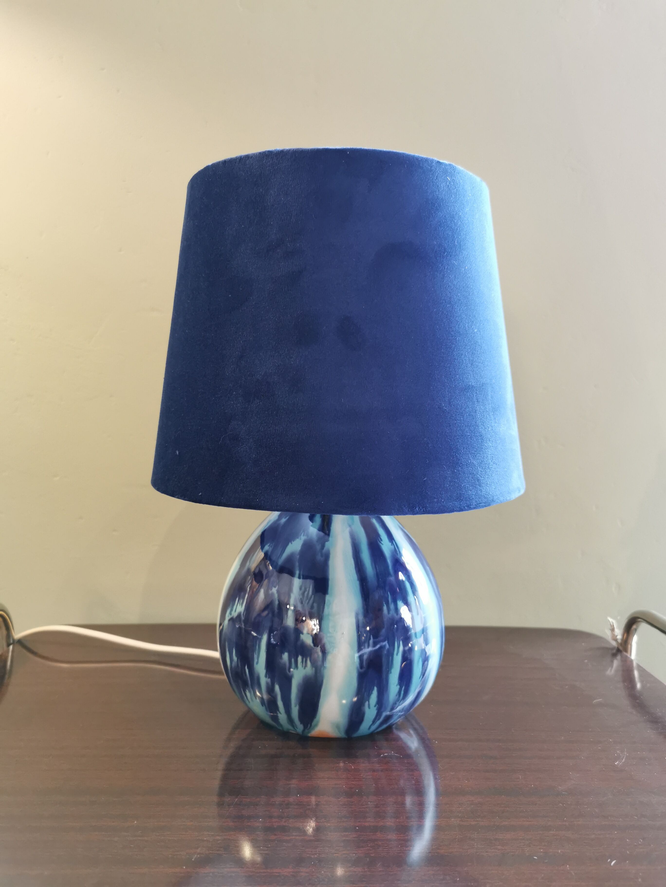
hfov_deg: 51.4
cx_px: 333
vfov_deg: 65.3
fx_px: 693
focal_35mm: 27
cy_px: 444
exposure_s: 1/50
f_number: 1.6
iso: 200
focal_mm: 5.56
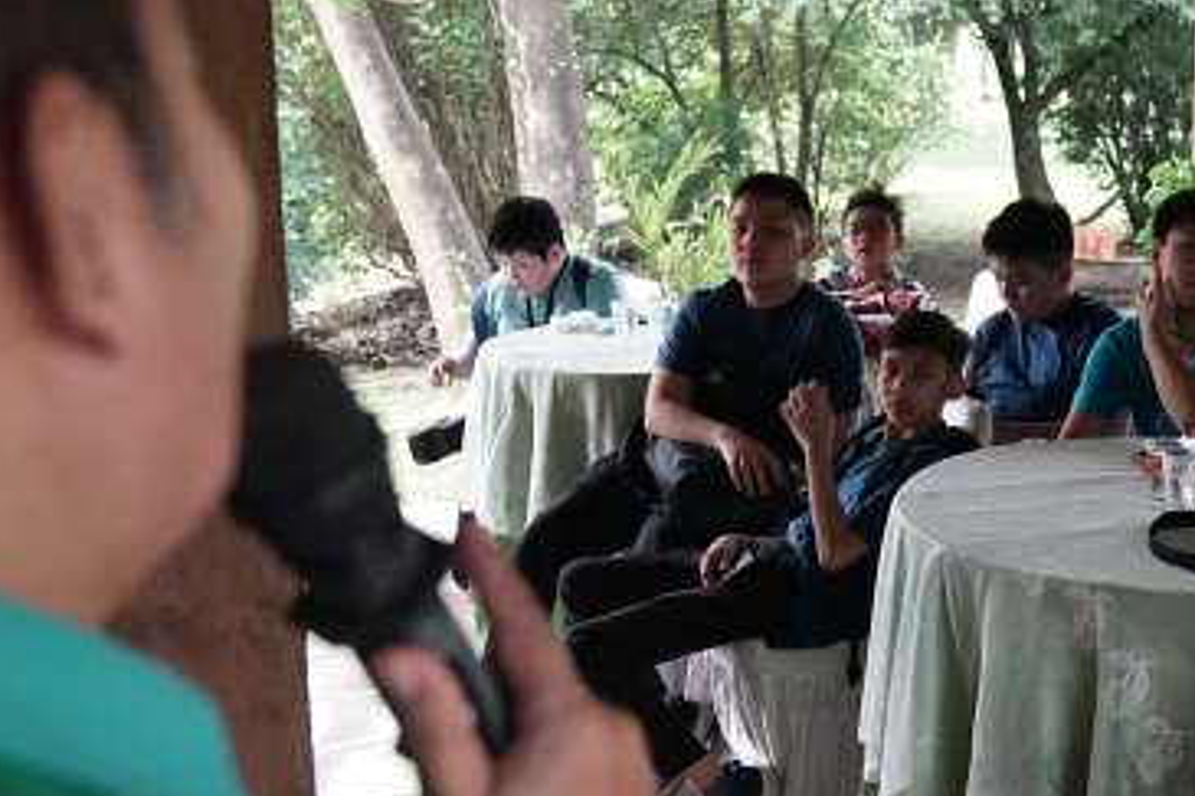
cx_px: 969
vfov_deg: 19.9
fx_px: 2256
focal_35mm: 68
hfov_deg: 29.0
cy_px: 578
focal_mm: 31
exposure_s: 1/125
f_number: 4
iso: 5000
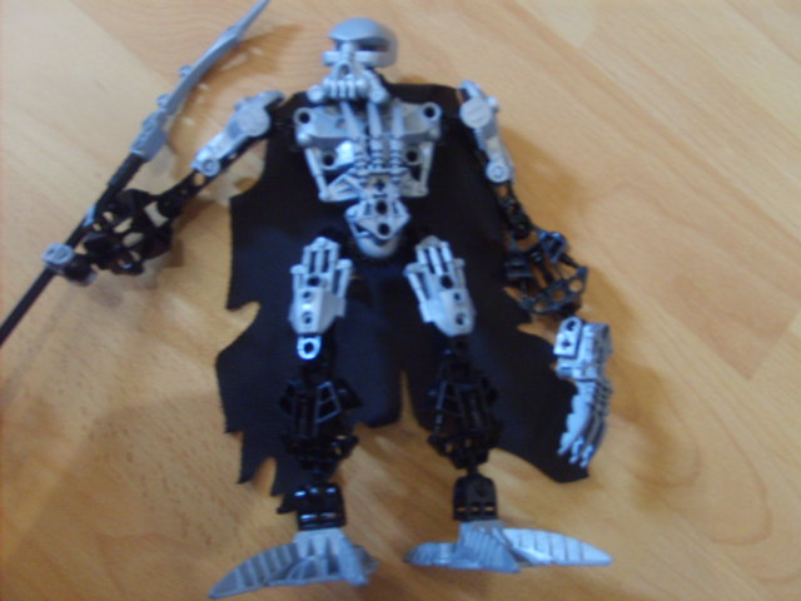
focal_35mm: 35
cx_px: 400
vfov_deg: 40.7
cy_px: 300
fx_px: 810
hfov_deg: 52.6
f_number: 2.8
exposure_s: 1/6
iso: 140
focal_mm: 5.8
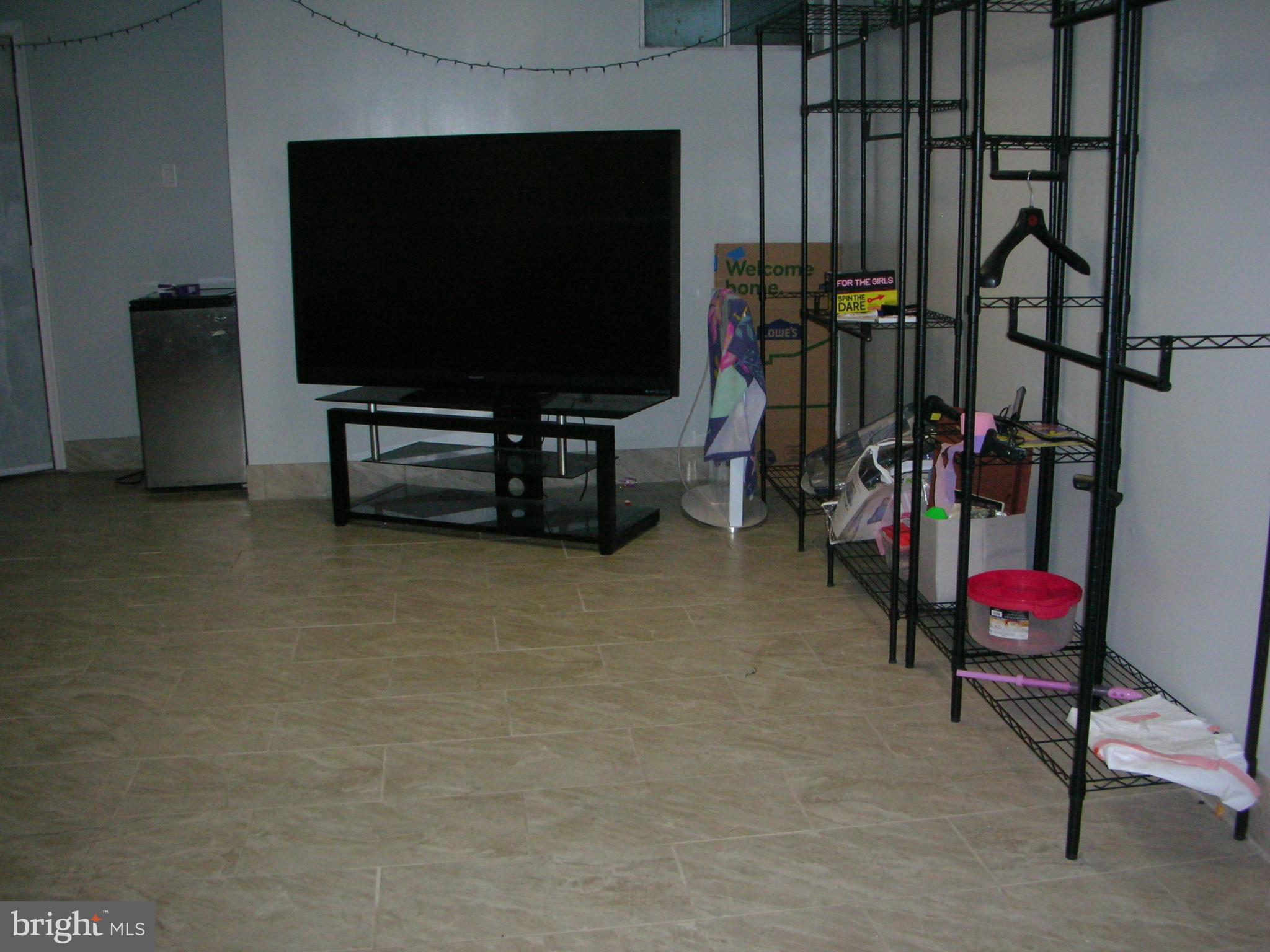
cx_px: 635
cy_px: 476
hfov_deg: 52.6
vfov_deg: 40.7
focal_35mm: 35
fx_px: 1284
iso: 200
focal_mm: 5.8
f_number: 3
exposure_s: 1/60.1
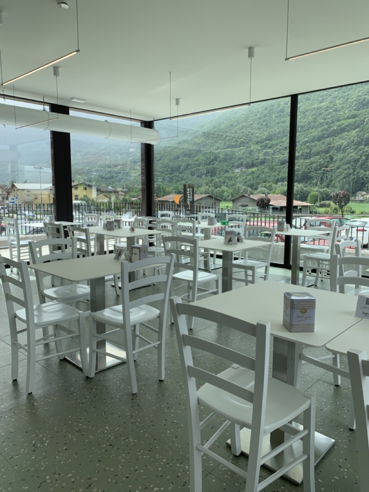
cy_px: 246
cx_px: 184
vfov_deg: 67.3
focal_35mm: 26
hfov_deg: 53.1
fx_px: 370
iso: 25
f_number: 1.8
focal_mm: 4.25
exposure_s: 1/936
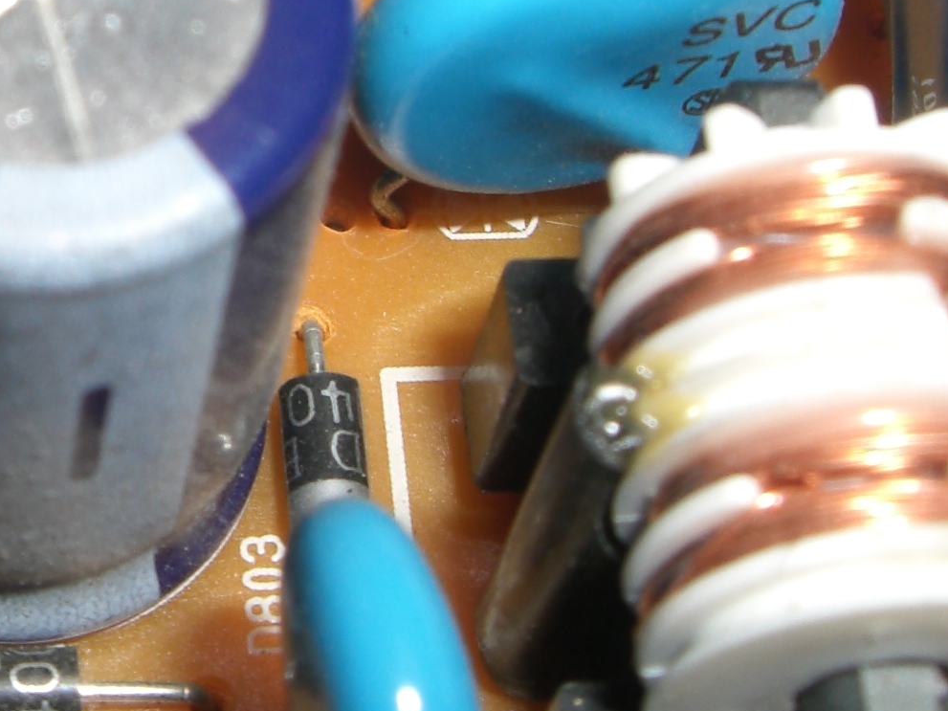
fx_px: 2957
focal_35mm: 108
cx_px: 88
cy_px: 189
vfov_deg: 13.7
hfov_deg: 17.9
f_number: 4.3
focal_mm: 6.2
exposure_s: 1/60
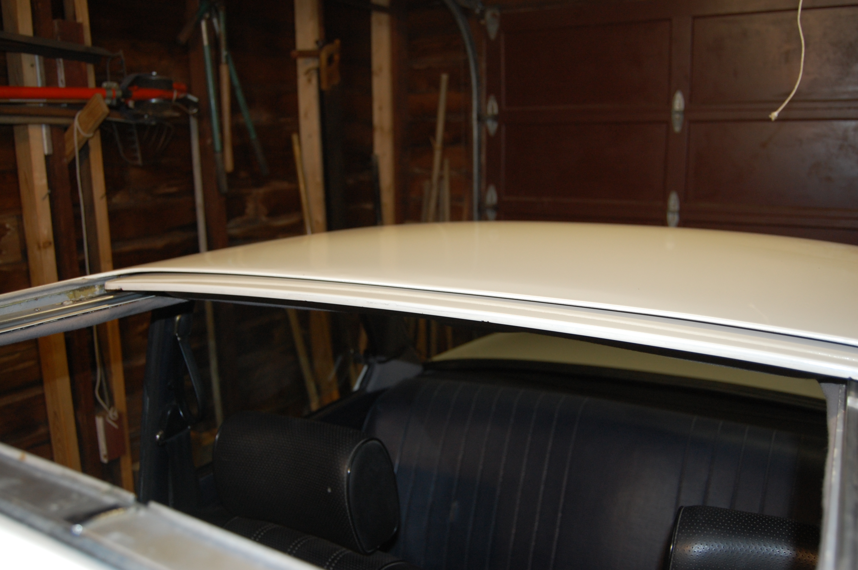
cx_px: 429
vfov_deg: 43.5
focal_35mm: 30
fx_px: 714
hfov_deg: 62.0
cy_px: 285
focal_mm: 20
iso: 400
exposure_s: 1/60
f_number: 3.8
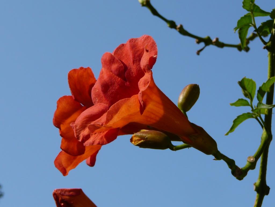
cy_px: 104
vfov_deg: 15.6
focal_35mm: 95
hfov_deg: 20.7
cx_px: 138
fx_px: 755
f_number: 6.3
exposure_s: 1/400
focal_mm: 14.1
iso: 80
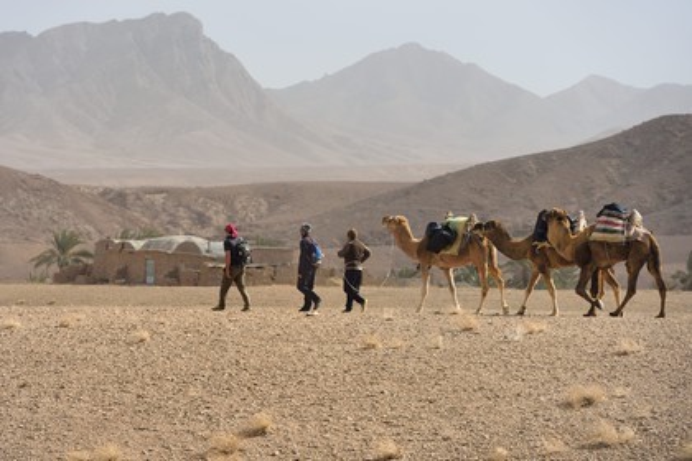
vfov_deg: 6.9
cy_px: 230
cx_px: 346
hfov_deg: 10.3
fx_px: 3844
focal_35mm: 200
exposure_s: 1/500
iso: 200
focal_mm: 200
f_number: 8
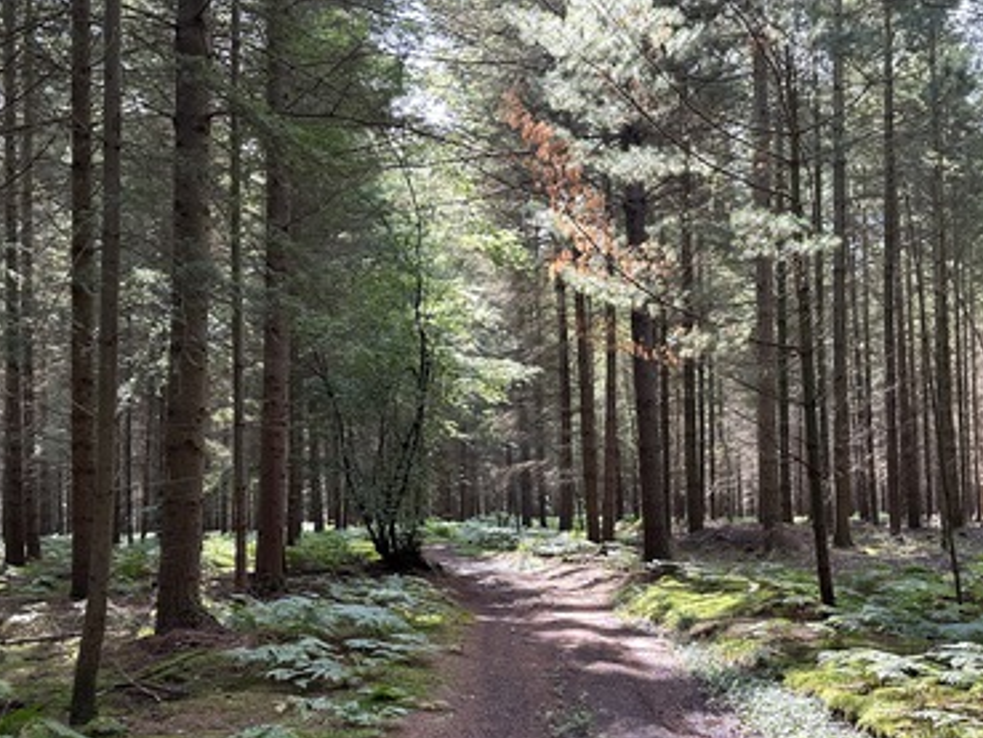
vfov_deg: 36.6
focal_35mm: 39
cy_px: 466
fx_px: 1108
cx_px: 543
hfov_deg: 47.8
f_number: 1.78
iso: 160
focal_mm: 6.86
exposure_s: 1/121
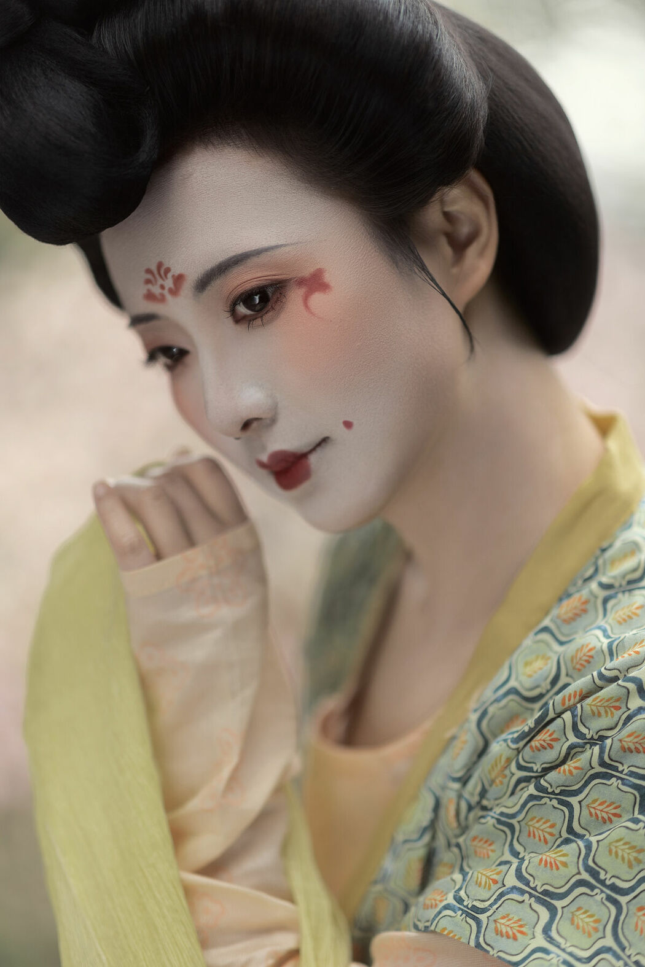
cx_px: 322
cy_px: 484
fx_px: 2284
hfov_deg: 16.1
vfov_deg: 23.9
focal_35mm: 85
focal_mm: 85
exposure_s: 1/400
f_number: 1.4
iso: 100
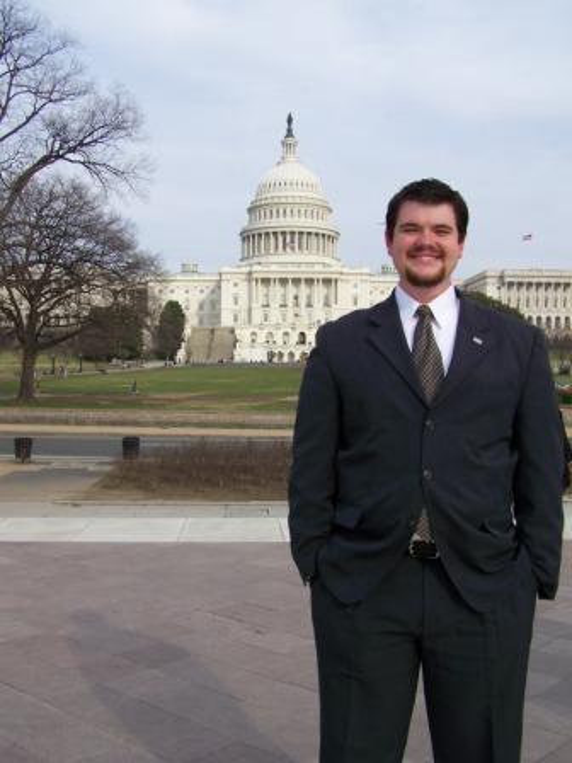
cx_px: 286
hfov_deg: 37.7
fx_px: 837
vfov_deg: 49.0
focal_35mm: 38
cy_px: 382
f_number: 4
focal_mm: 6.3
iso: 64
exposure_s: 1/400
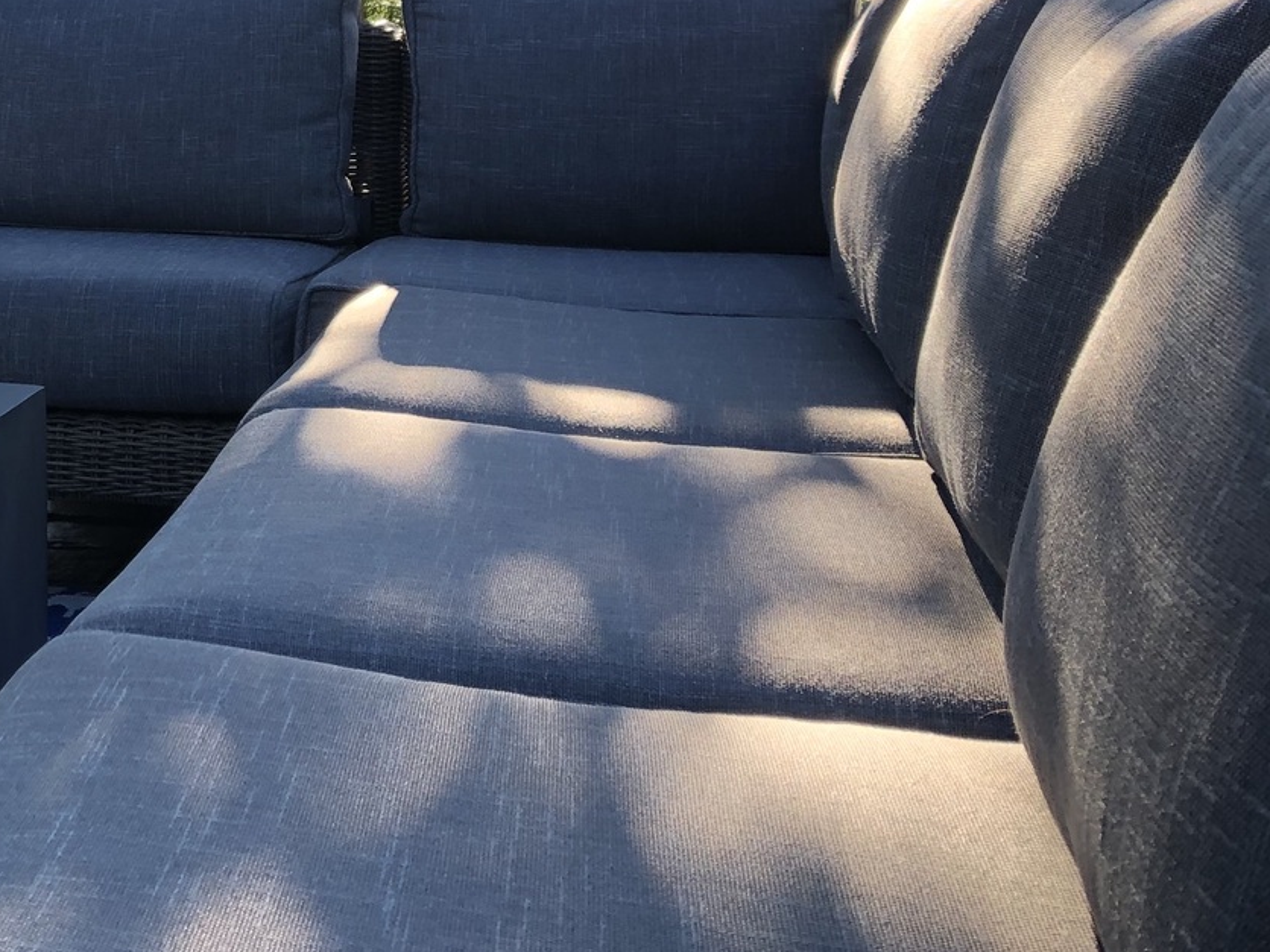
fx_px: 2458
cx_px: -223
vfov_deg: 20.8
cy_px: -103
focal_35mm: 67
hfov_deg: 26.1
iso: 20
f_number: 1.8
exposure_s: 1/342
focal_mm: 4
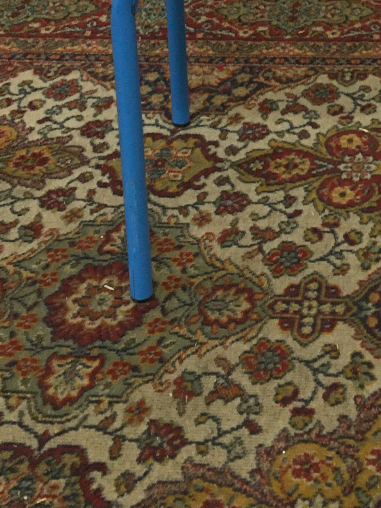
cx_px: 336
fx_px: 1086
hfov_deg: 19.6
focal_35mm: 74
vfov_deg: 25.1
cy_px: 3
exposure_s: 1/33
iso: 160
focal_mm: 4.15
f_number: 2.2
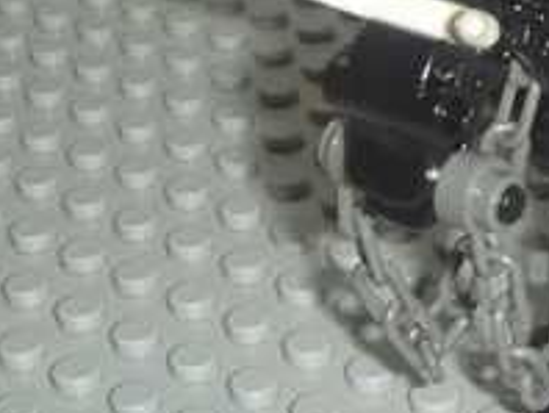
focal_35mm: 126
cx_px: 743
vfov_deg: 11.7
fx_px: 2001
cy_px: -11
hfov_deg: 14.8
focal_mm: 6.6
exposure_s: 1/45
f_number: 3.5
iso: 100
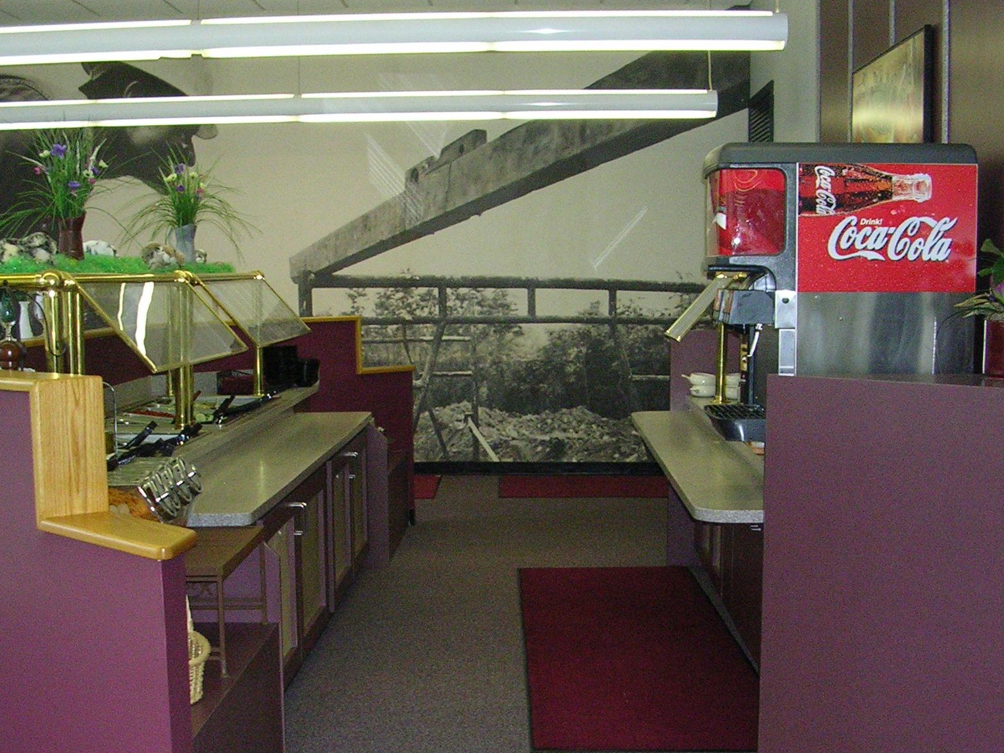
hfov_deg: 37.5
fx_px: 1479
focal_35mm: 51
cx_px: 513
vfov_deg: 28.4
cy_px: 497
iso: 199
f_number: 2.8
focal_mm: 5.8
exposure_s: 1/60.1
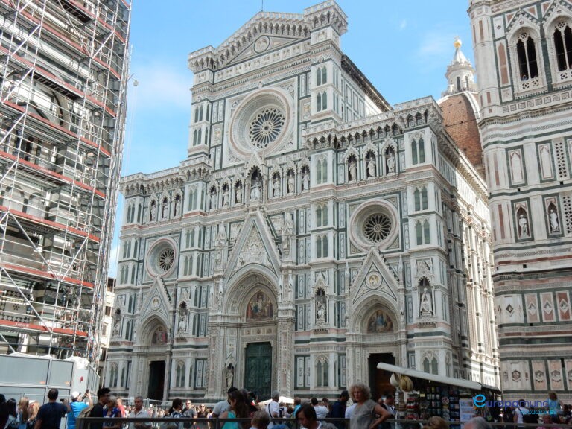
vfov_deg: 39.7
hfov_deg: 51.4
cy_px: 214
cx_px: 286
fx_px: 595
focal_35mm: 36
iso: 125
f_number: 4
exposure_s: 1/640
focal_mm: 6.4
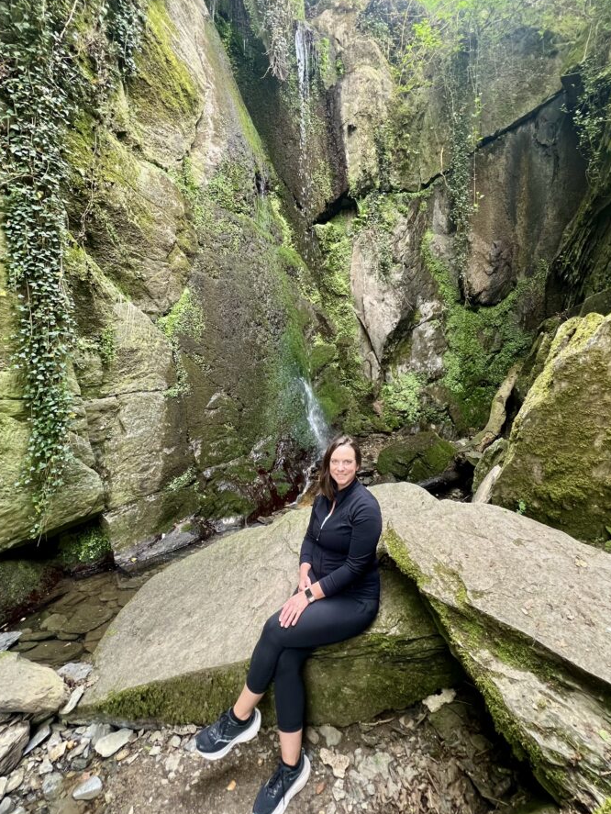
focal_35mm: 15
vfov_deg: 97.9
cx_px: 297
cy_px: 368
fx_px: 353
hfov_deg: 81.8
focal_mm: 1.57
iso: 160
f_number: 1.8
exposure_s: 1/99
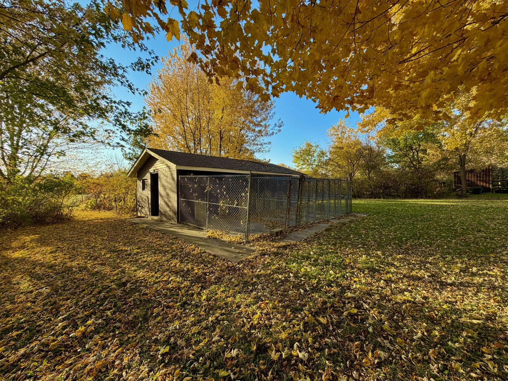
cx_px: 254
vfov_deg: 85.7
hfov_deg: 102.1
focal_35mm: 14
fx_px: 205
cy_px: 190
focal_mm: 2.22
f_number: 2.2
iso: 50
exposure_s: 1/357
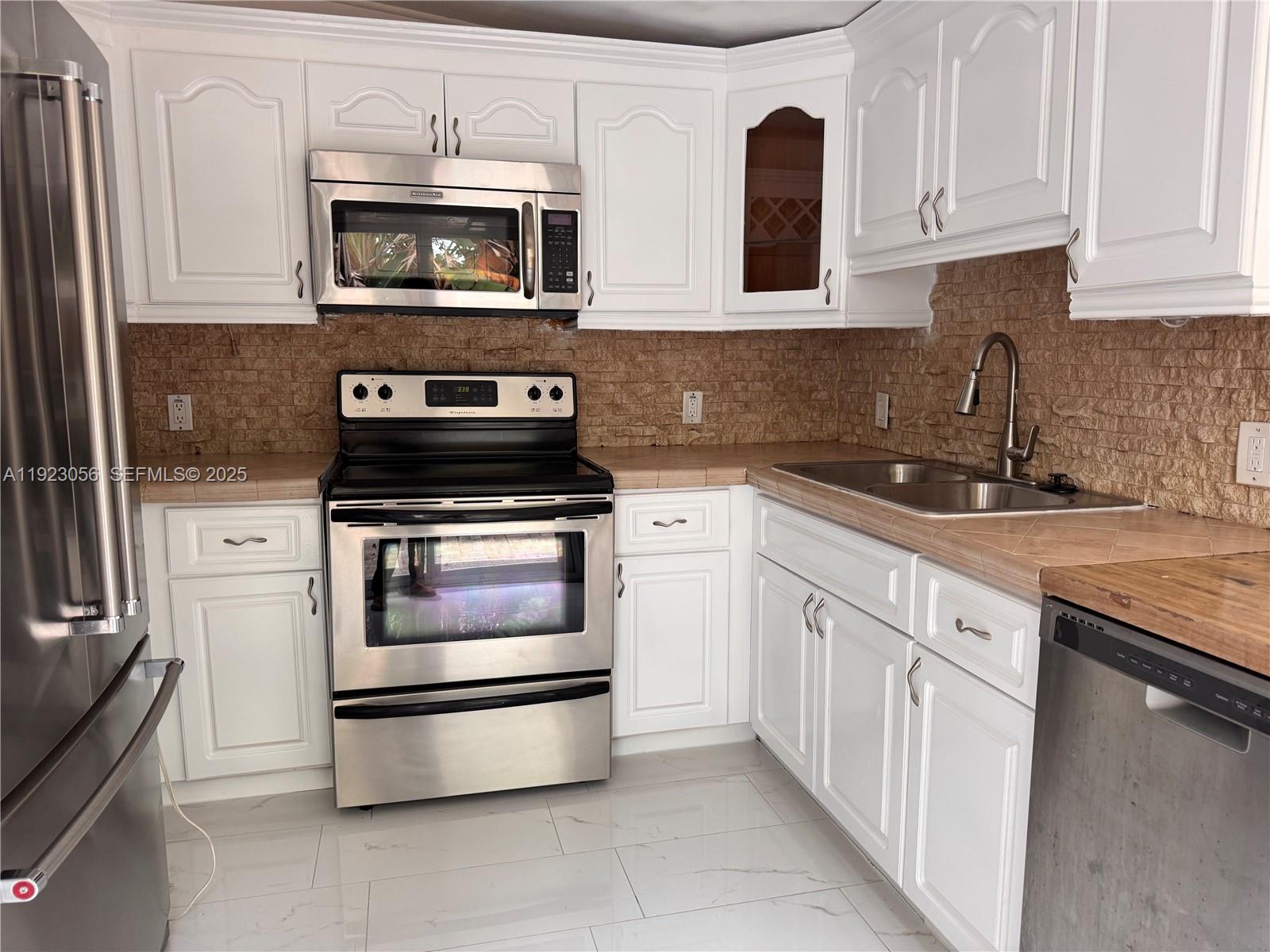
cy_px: 476
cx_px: 635
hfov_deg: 71.6
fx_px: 881
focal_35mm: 24
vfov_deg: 56.8
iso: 200
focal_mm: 6.76
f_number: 1.78
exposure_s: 1/98
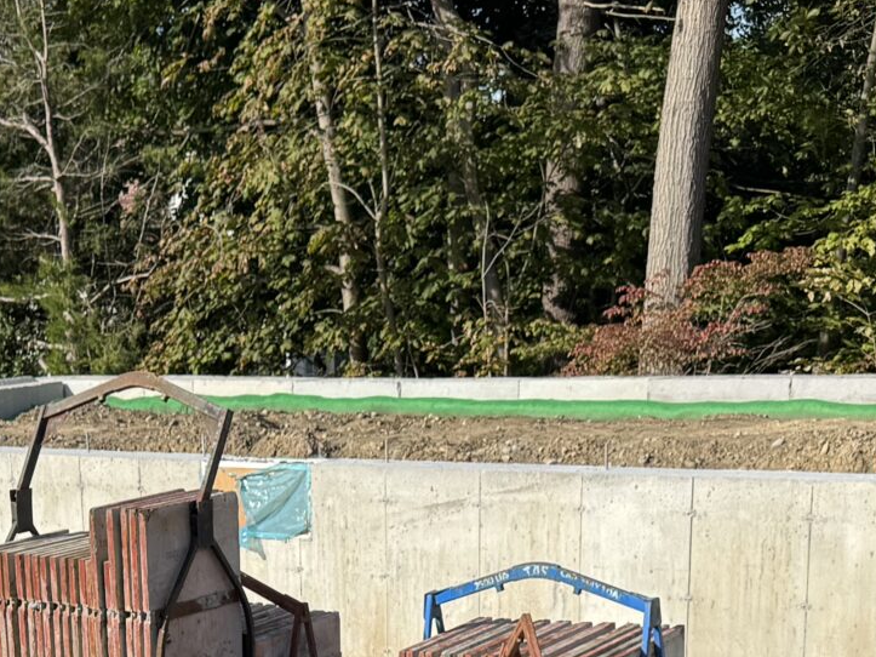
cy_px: 977
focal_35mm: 85
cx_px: 149
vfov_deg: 16.0
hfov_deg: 22.6
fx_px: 2151
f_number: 1.78
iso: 80
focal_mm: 6.76
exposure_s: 1/3597
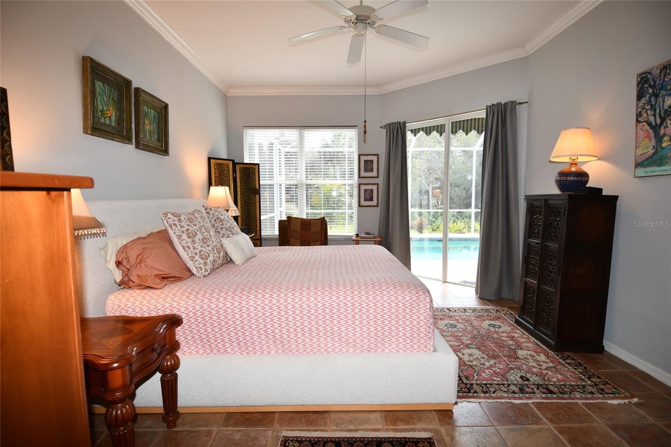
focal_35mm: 18
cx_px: 336
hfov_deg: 90.0
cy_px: 224
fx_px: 335
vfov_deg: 67.4
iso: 200
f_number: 4
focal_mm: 12
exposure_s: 1/60
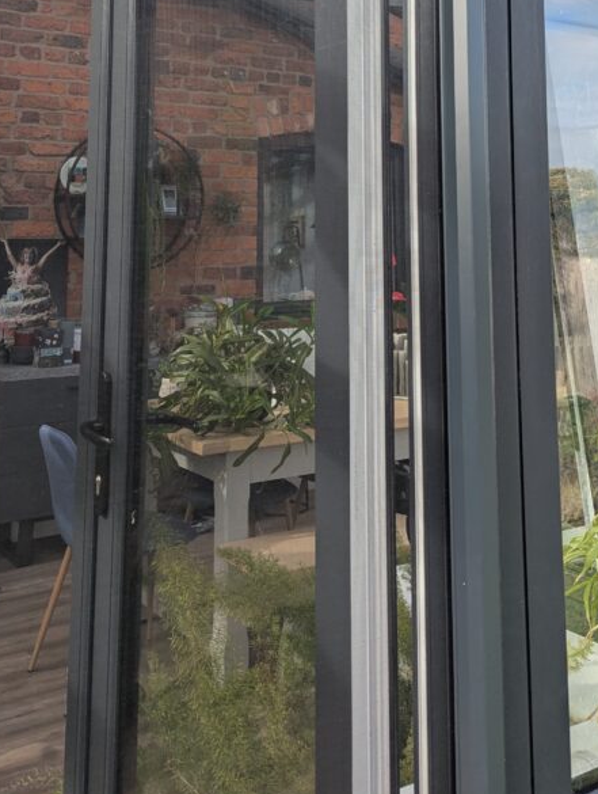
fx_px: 964
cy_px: 118
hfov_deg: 34.4
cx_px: 356
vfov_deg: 42.0
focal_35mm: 42
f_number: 1.85
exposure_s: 1/735
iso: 47
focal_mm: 6.81
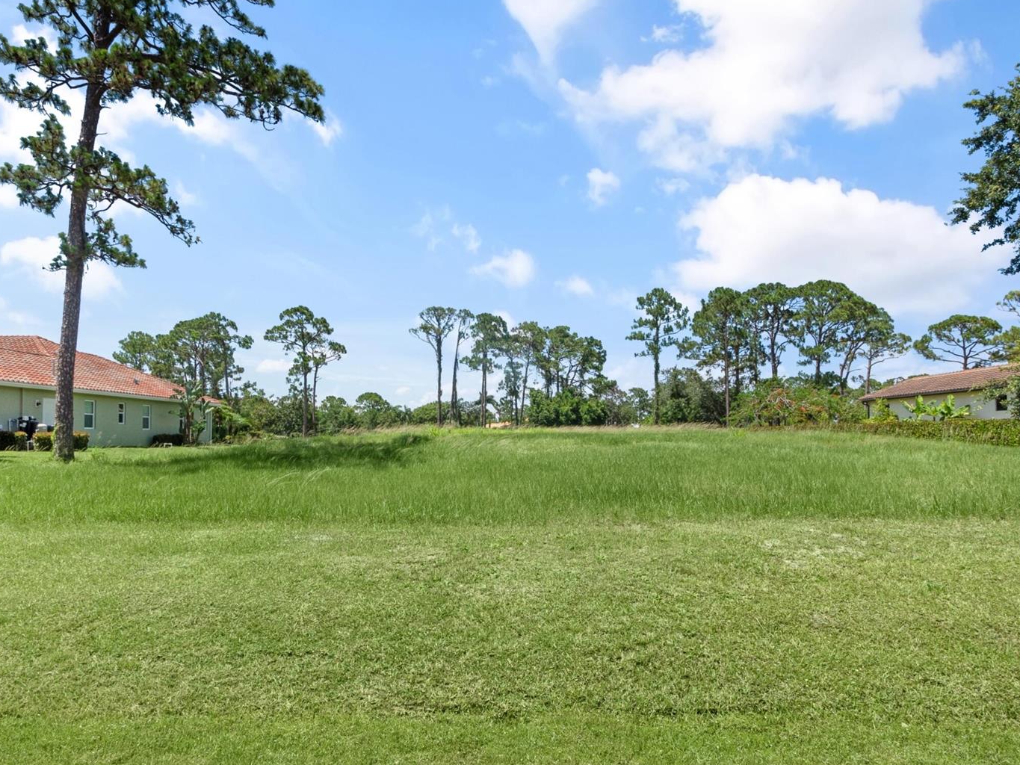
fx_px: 619
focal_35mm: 21
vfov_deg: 63.3
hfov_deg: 79.0
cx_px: 517
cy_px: 424
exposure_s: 1/500
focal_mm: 7
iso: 200
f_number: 8
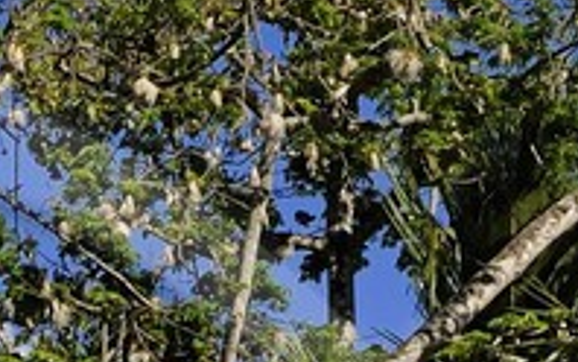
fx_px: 4145
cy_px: 958
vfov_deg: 4.8
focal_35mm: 263
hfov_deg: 7.8
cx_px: -301
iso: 400
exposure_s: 1/400
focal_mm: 32
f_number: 14
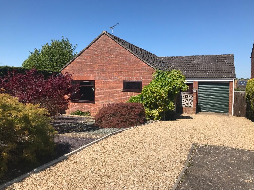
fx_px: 213
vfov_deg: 48.2
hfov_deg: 61.6
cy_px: 92
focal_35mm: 29
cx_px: 131
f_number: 1.8
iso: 20
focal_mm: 3.99
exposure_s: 1/2817
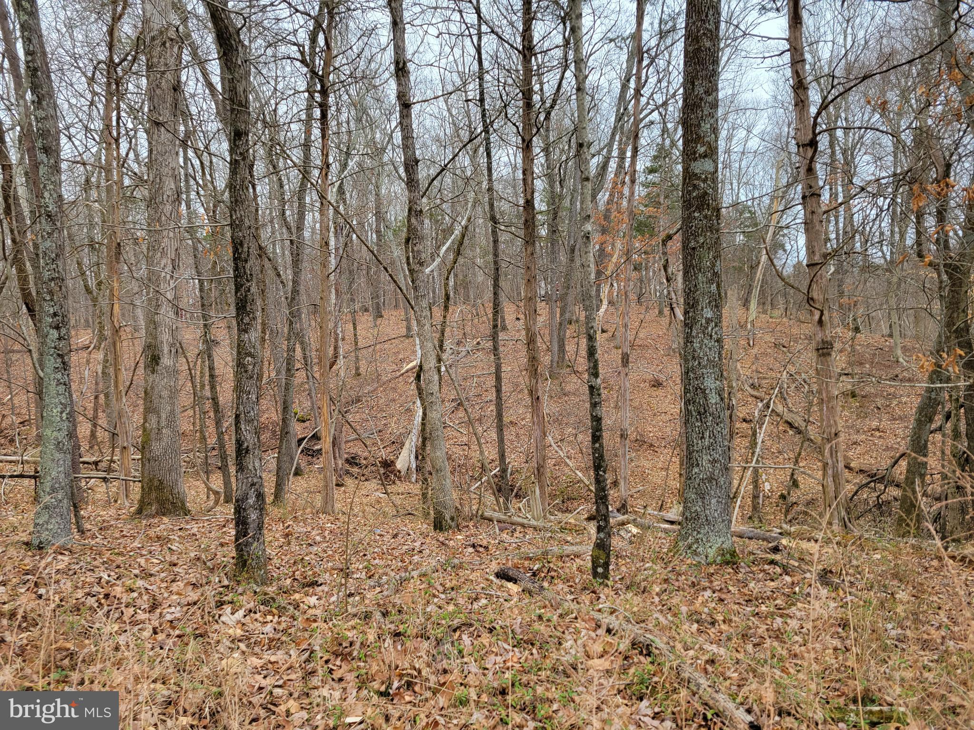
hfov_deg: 67.3
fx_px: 732
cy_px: 365
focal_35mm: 26
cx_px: 487
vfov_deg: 53.1
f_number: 1.8
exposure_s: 1/351
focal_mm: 5.4
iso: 40
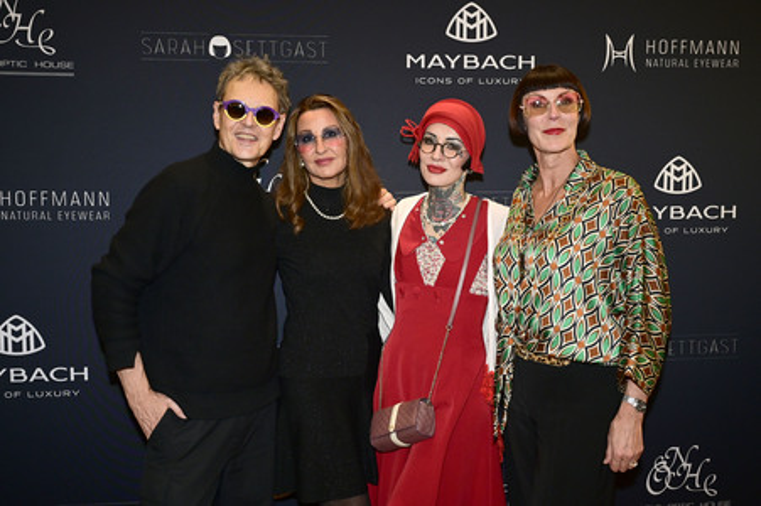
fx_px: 782
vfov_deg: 35.9
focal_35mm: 37
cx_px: 380
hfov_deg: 51.9
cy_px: 253
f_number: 4.5
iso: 2000
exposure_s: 1/160
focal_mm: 37
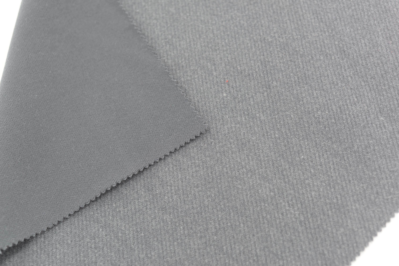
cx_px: 200
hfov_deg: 39.6
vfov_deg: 27.0
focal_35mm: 50
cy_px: 133
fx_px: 554
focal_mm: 50
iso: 100
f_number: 3.5
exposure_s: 1/50
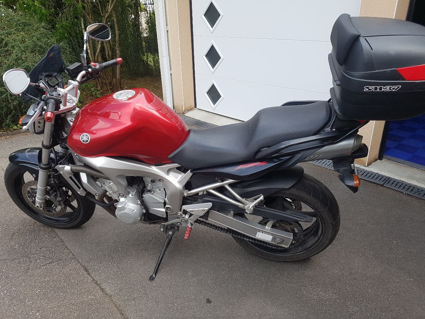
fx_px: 319
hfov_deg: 67.3
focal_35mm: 26
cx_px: 212
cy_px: 160
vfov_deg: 53.1
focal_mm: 4.2
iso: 50
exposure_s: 1/602
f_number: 1.7
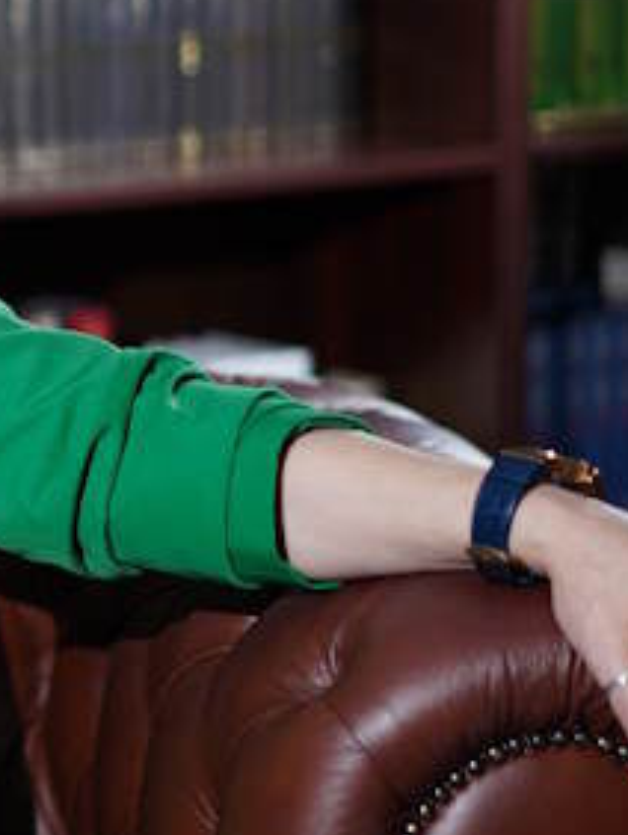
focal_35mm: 180
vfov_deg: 11.0
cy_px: 264
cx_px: -397
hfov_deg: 8.0
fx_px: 4347
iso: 400
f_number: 1.8
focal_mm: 55
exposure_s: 1/200
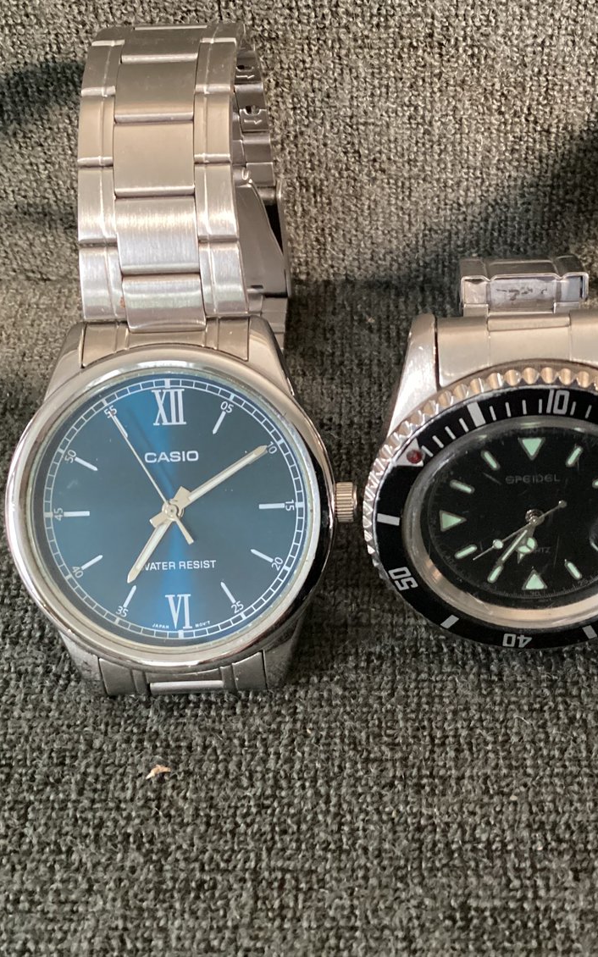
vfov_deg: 45.3
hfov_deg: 29.0
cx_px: 393
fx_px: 1148
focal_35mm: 44
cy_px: 477
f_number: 2.4
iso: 800
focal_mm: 3.3
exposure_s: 1/30
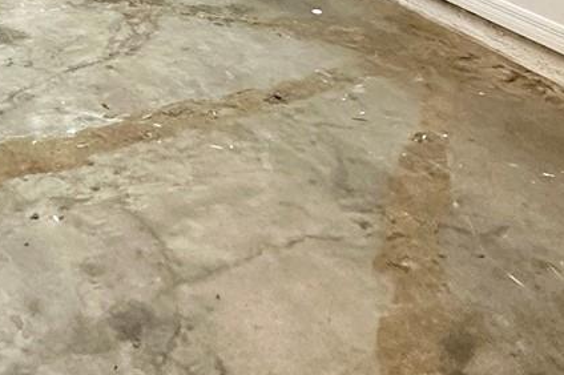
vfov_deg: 19.0
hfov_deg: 34.4
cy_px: -295
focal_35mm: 55
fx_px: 861
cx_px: 67
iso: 320
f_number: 2.2
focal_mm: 2.22
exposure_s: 1/120
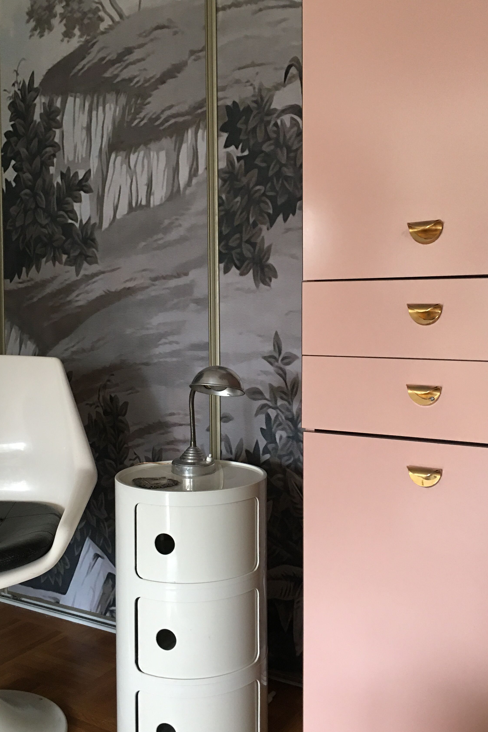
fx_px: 732
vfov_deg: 53.1
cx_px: 241
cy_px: 360
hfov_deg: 36.9
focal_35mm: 36
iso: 80
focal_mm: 4.15
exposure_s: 1/17
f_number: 2.2
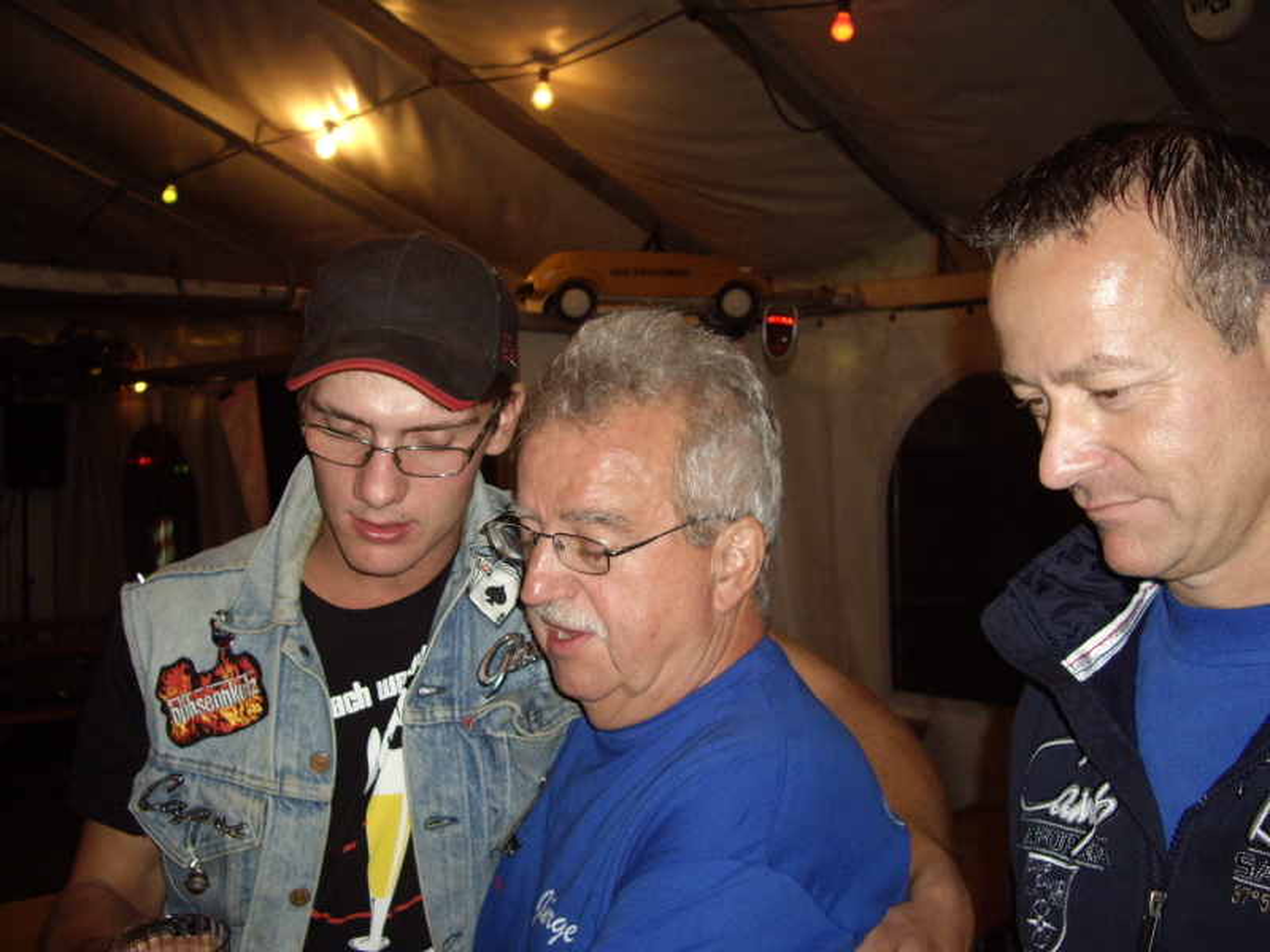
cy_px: 476
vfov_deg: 37.7
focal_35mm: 38
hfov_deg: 49.0
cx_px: 635
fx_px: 1394
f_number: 2.8
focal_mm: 7.9
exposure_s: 1/40
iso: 200
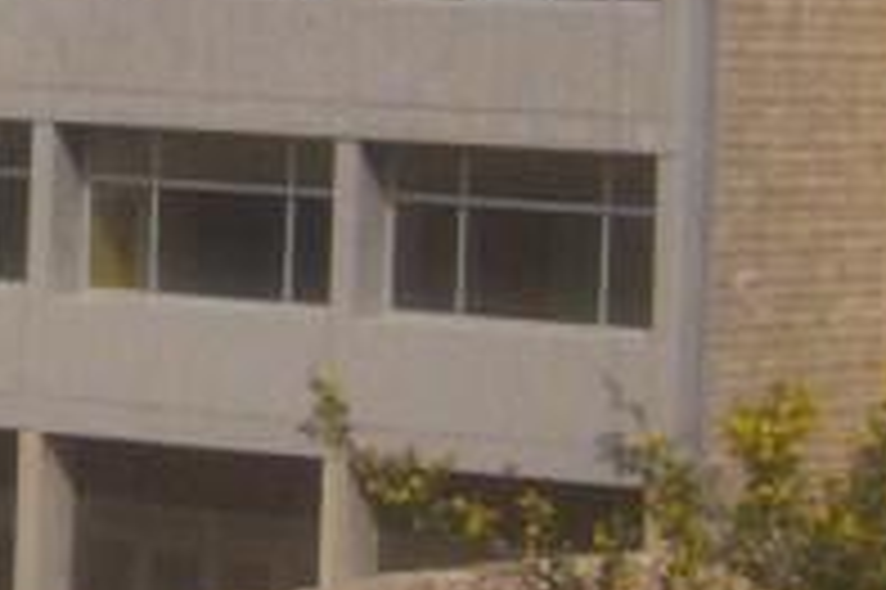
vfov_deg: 5.8
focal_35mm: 236
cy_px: -99
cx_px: -558
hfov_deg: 8.5
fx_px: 5803
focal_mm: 9.3
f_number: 5.6
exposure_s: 1/1550
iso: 100
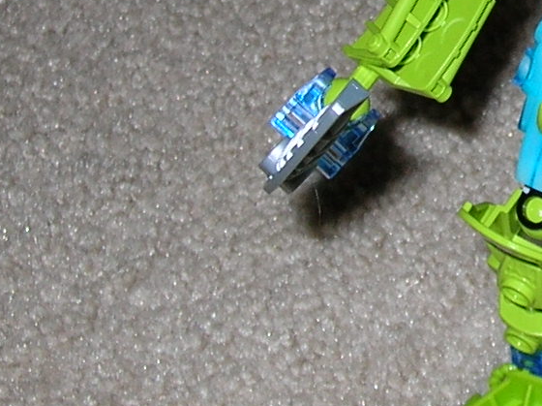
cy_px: -7
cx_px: 712
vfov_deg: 10.0
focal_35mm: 147
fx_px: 2300
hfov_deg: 13.0
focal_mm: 6
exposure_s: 1/60.1
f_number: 2.7
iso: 50
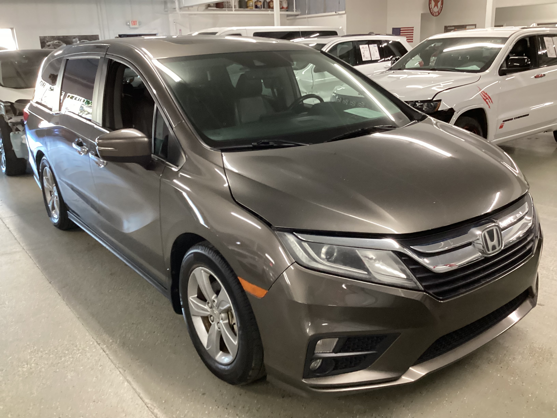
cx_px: 278
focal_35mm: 31
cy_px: 209
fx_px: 499
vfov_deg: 45.4
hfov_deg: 58.4
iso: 320
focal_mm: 3.3
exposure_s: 1/60
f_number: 2.4
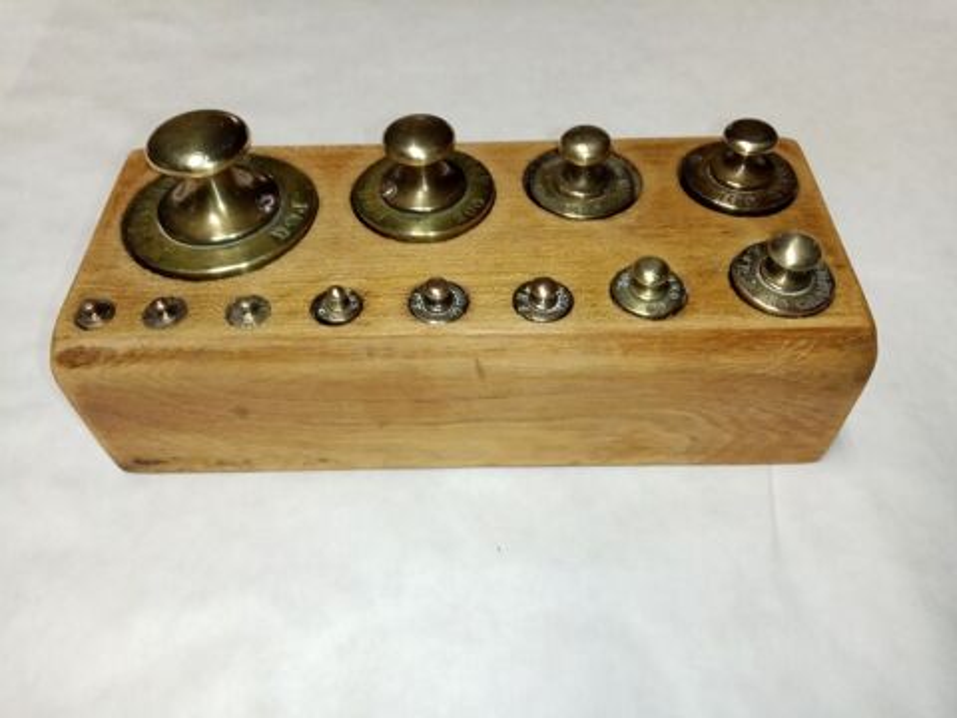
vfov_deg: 53.1
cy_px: 359
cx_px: 478
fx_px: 719
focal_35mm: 26
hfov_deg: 67.3
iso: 463
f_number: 1.8
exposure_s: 1/33.3
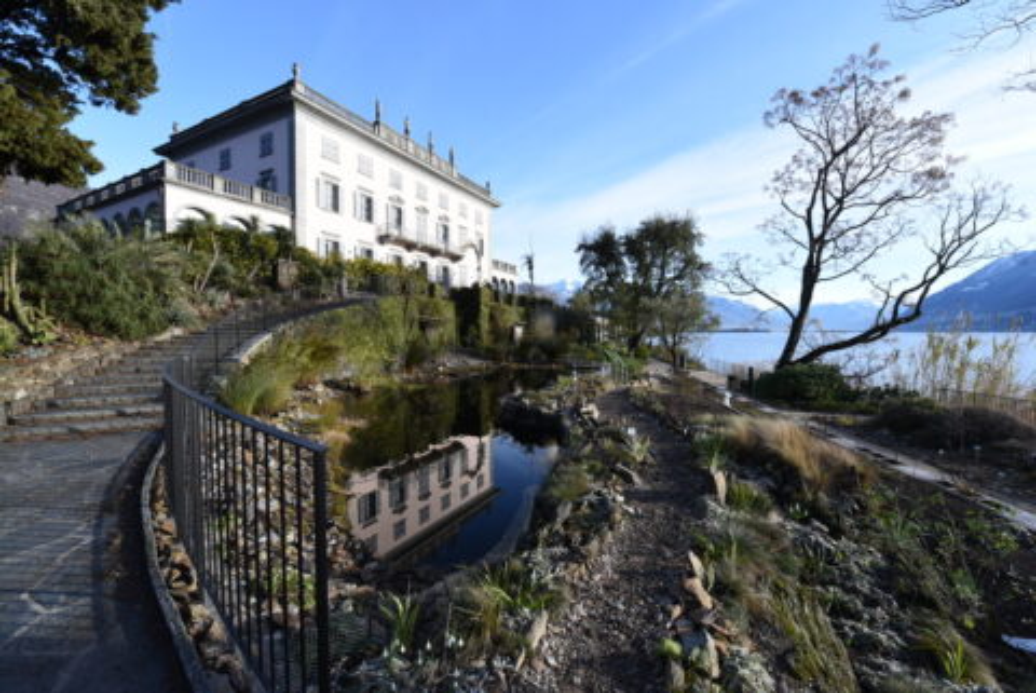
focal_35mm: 14
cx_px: 518
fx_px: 403
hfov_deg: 104.2
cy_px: 346
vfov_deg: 81.3
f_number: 10
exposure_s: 1/640
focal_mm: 14
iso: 800
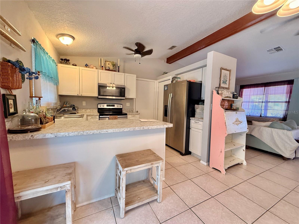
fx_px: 121
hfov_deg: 102.1
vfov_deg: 85.7
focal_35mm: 14
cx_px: 150
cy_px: 112
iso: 250
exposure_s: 1/60
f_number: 2.2
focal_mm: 2.22
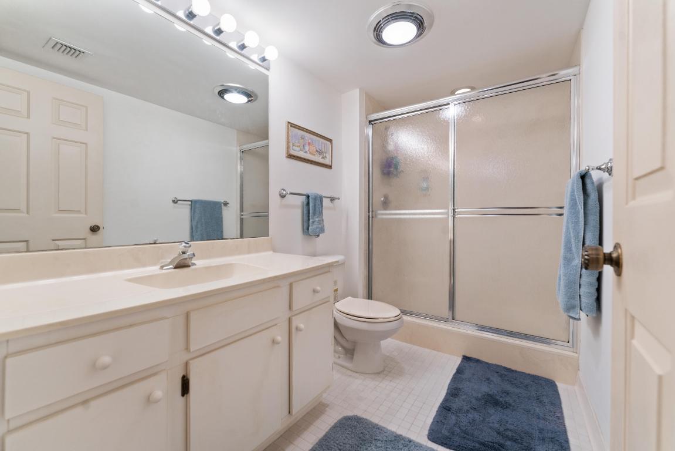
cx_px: 338
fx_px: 274
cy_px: 226
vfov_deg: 78.9
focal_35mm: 15
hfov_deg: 101.9
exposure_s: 1/25
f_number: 6.3
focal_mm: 14.6
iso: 320
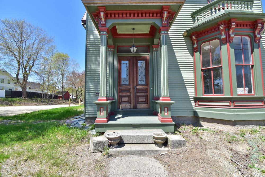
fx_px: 110
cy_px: 88
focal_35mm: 15
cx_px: 132
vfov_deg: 77.3
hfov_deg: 100.4
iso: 100
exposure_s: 1/200
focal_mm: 10
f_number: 7.1
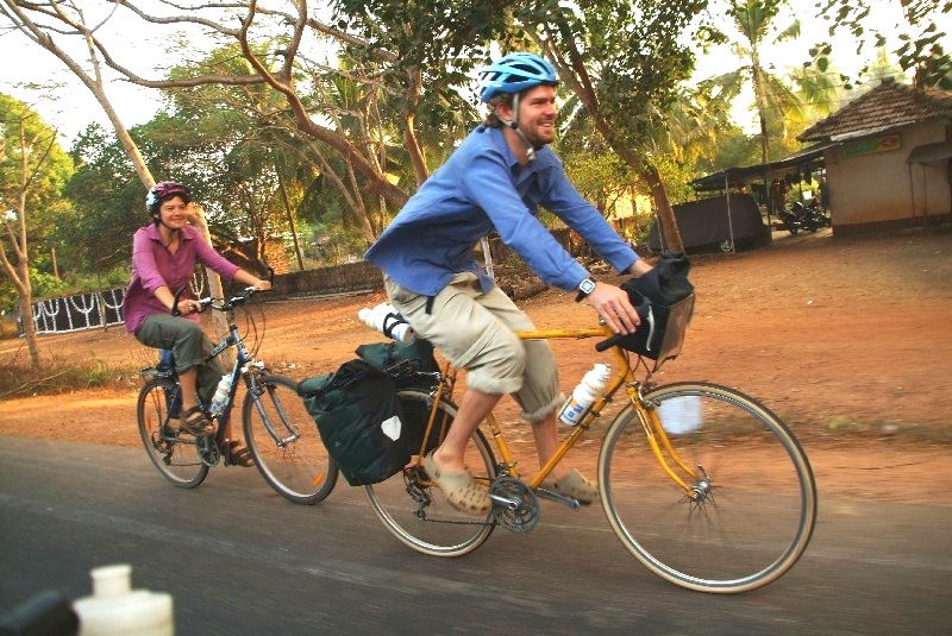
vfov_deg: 48.0
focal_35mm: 27
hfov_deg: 67.3
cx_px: 476
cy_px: 318
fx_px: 715
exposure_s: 1/90
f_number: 4.8
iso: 160
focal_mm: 18
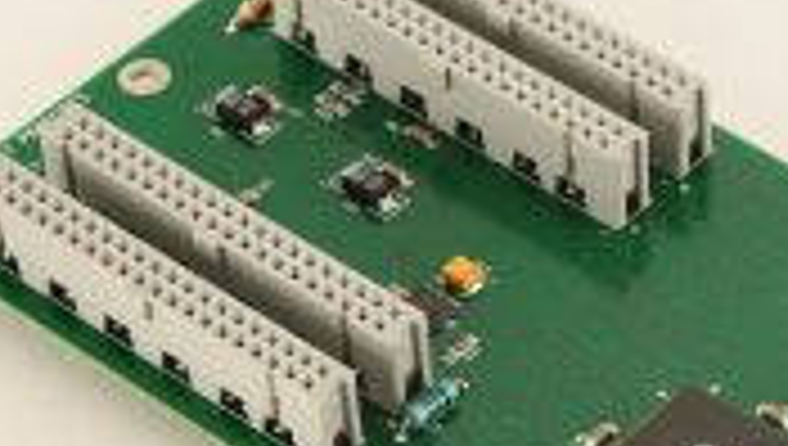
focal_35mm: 179
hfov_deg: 11.8
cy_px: 579
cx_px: 869
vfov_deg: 6.8
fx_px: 3745
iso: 1600
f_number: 13
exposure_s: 1/160
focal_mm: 50
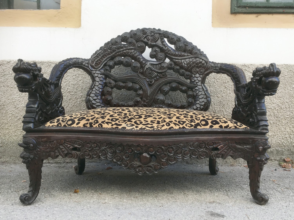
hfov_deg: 61.7
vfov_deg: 48.2
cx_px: 147
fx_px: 246
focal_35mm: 29
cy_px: 110
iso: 25
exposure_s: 1/269
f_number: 2.2
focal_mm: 4.15
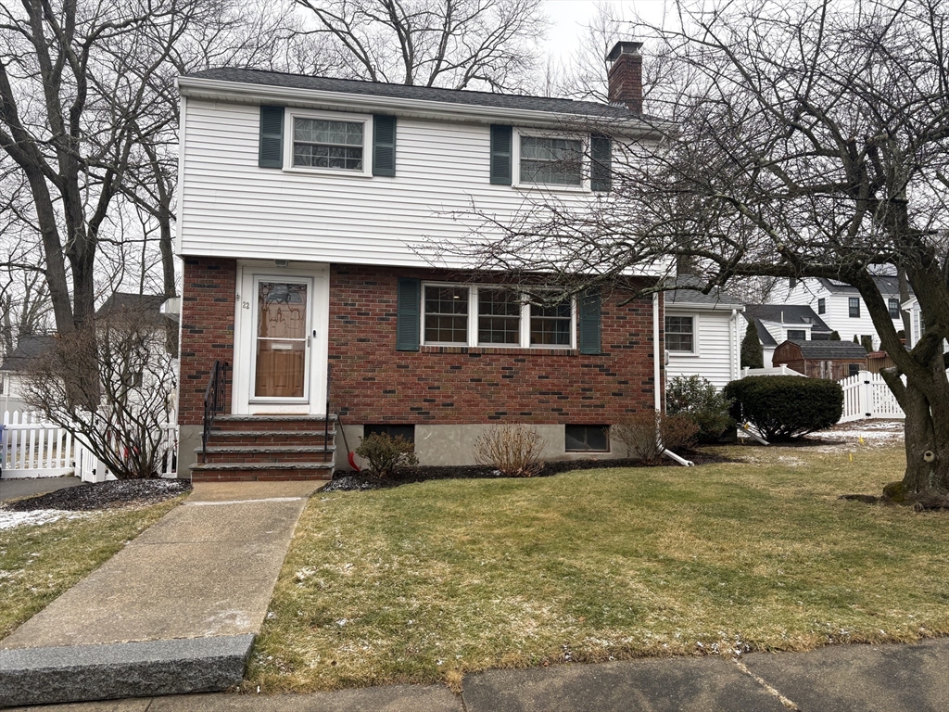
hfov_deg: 67.3
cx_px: 474
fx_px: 713
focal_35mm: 26
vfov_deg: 53.1
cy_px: 356
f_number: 1.6
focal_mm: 5.96
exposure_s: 1/122
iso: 40
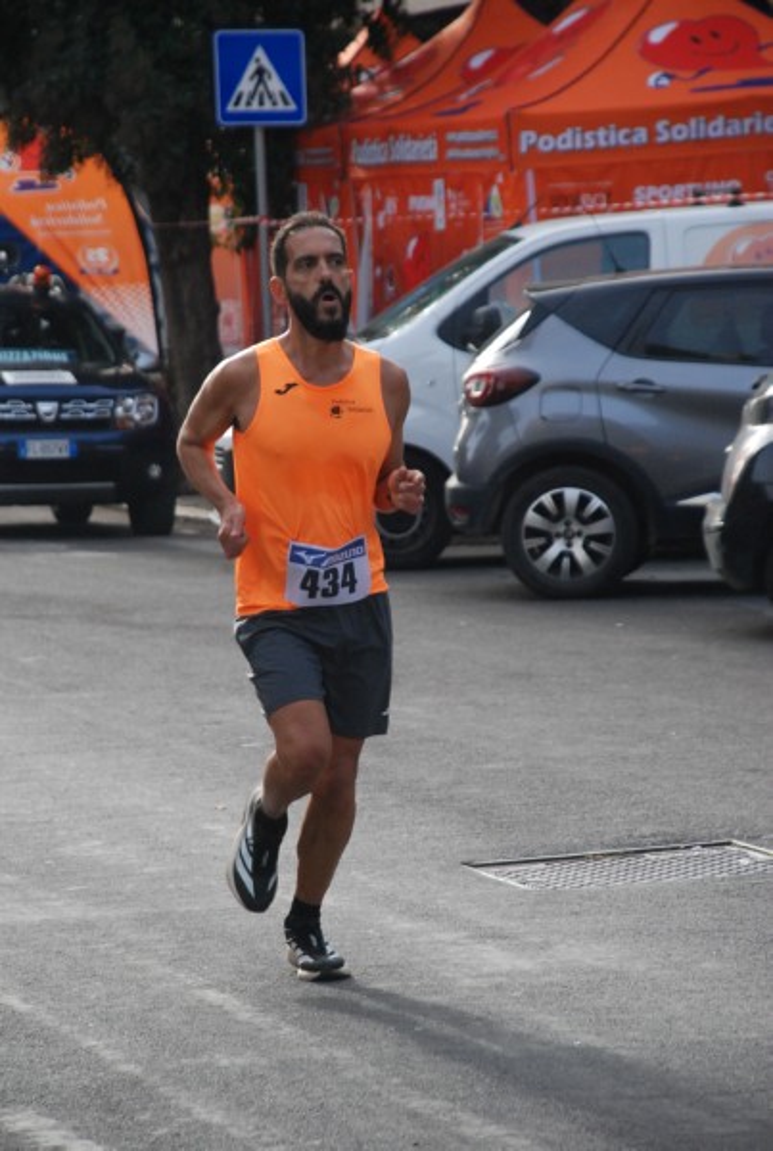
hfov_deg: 13.1
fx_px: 3364
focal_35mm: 105
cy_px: 576
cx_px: 386
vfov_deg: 19.4
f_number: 5.6
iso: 1000
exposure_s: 1/640
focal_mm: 70
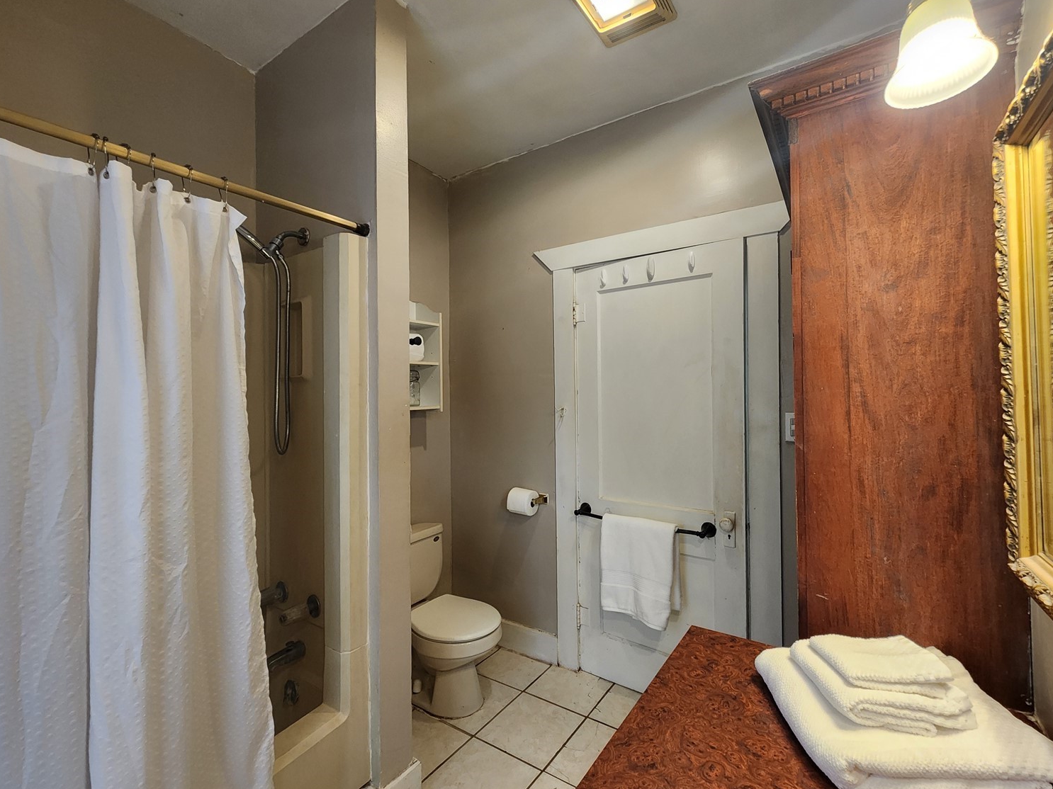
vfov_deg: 85.7
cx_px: 561
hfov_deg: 101.9
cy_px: 393
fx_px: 426
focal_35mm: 14
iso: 250
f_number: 2.2
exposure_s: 1/60
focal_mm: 2.2
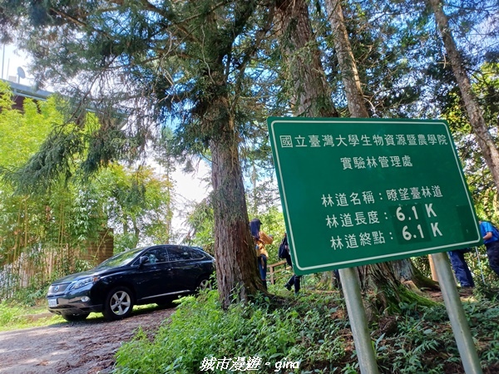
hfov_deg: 69.4
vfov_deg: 54.9
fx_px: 360
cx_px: 250
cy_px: 187
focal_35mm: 25
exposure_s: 1/59
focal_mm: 4.6
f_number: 1.8
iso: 64
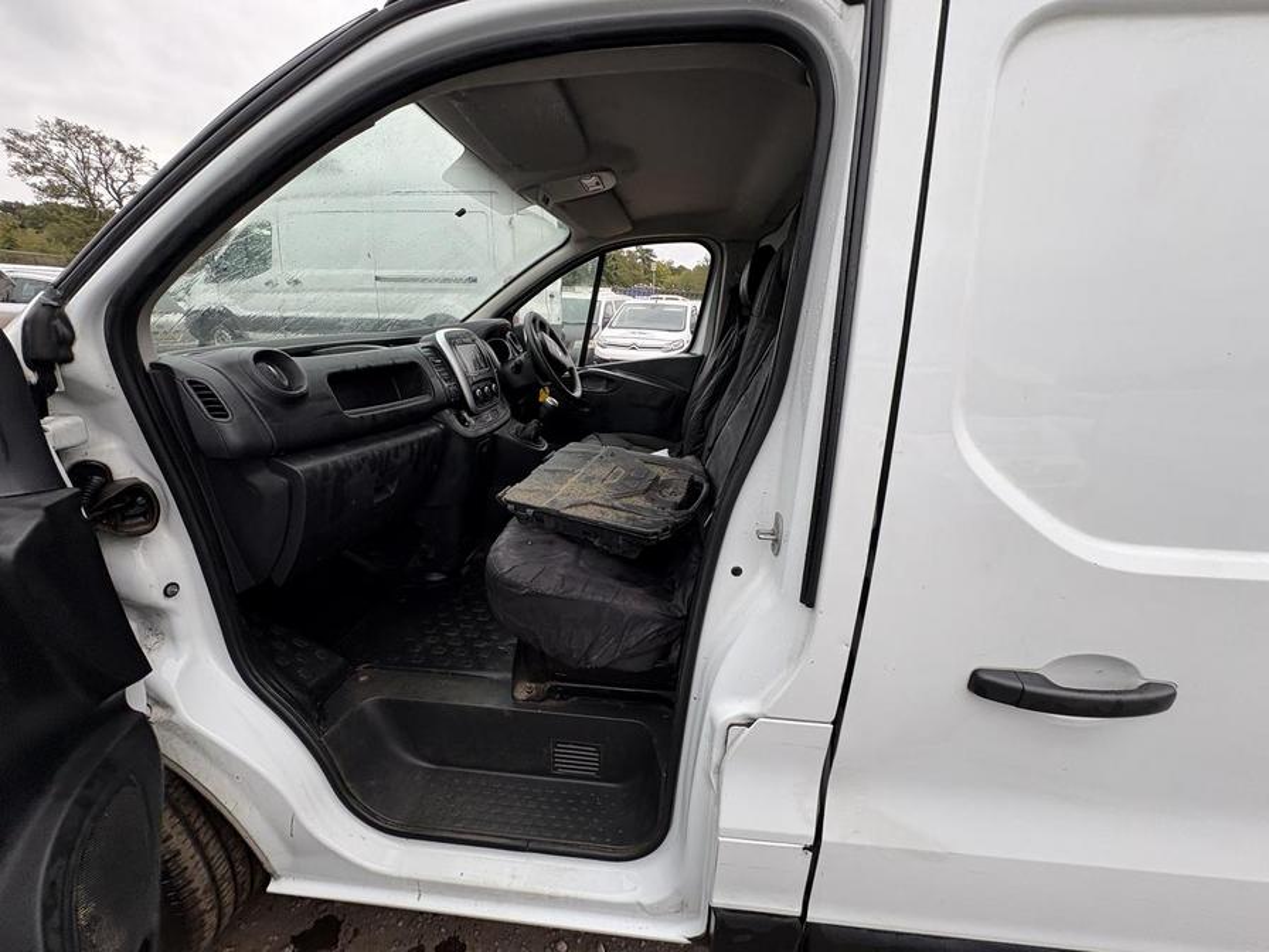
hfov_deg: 102.1
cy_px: 476
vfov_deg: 85.7
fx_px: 513
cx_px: 634
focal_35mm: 14
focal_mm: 2.22
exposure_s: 1/200
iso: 40
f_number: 2.2
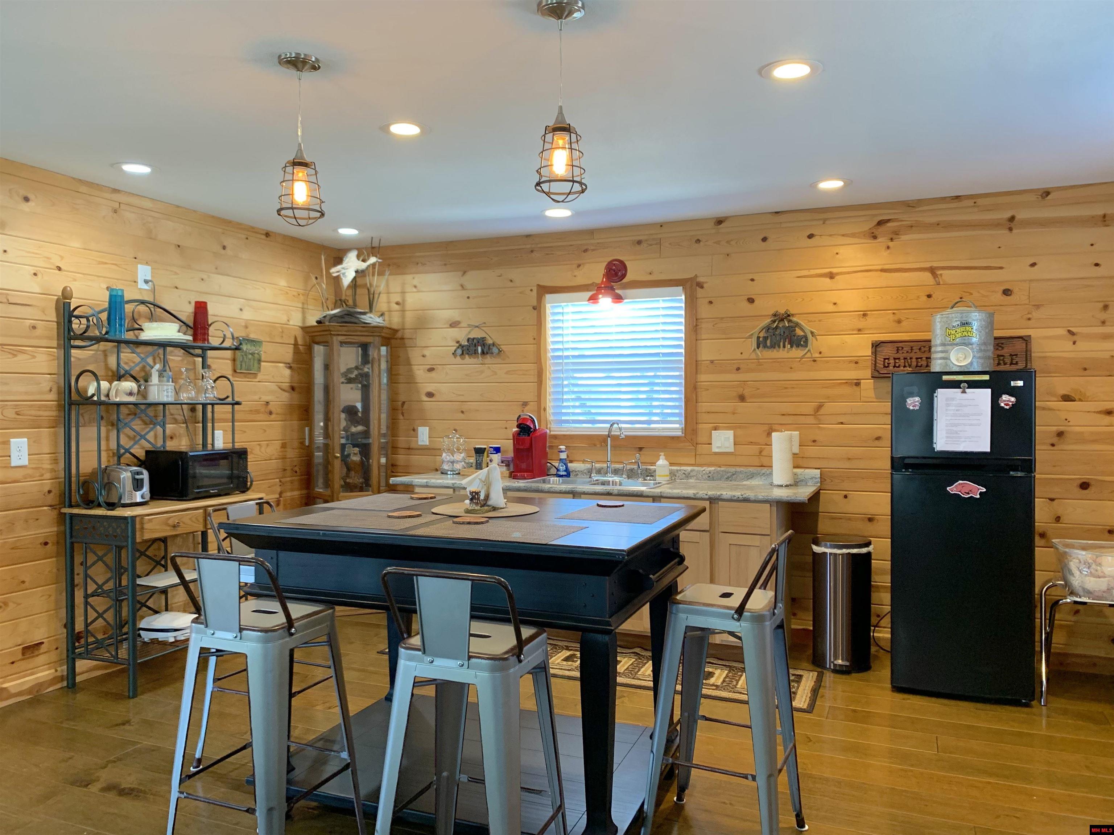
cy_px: 418
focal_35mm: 26
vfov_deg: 53.1
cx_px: 557
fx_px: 837
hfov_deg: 67.3
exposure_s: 1/60
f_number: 1.8
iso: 125
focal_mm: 4.25
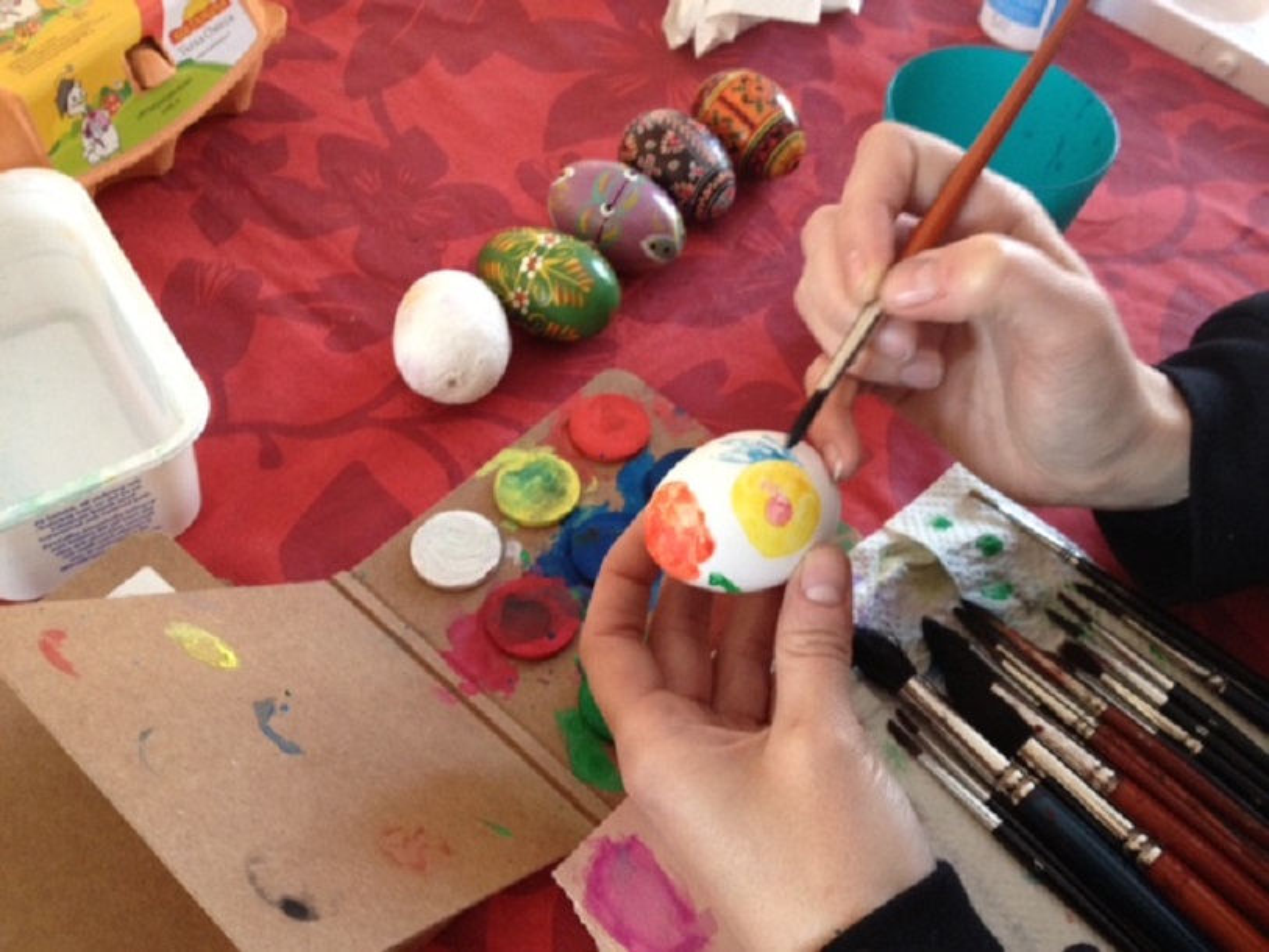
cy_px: 476
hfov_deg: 52.6
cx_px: 634
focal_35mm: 35
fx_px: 1283
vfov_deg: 40.7
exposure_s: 1/20
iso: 200
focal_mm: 4.28
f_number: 2.4
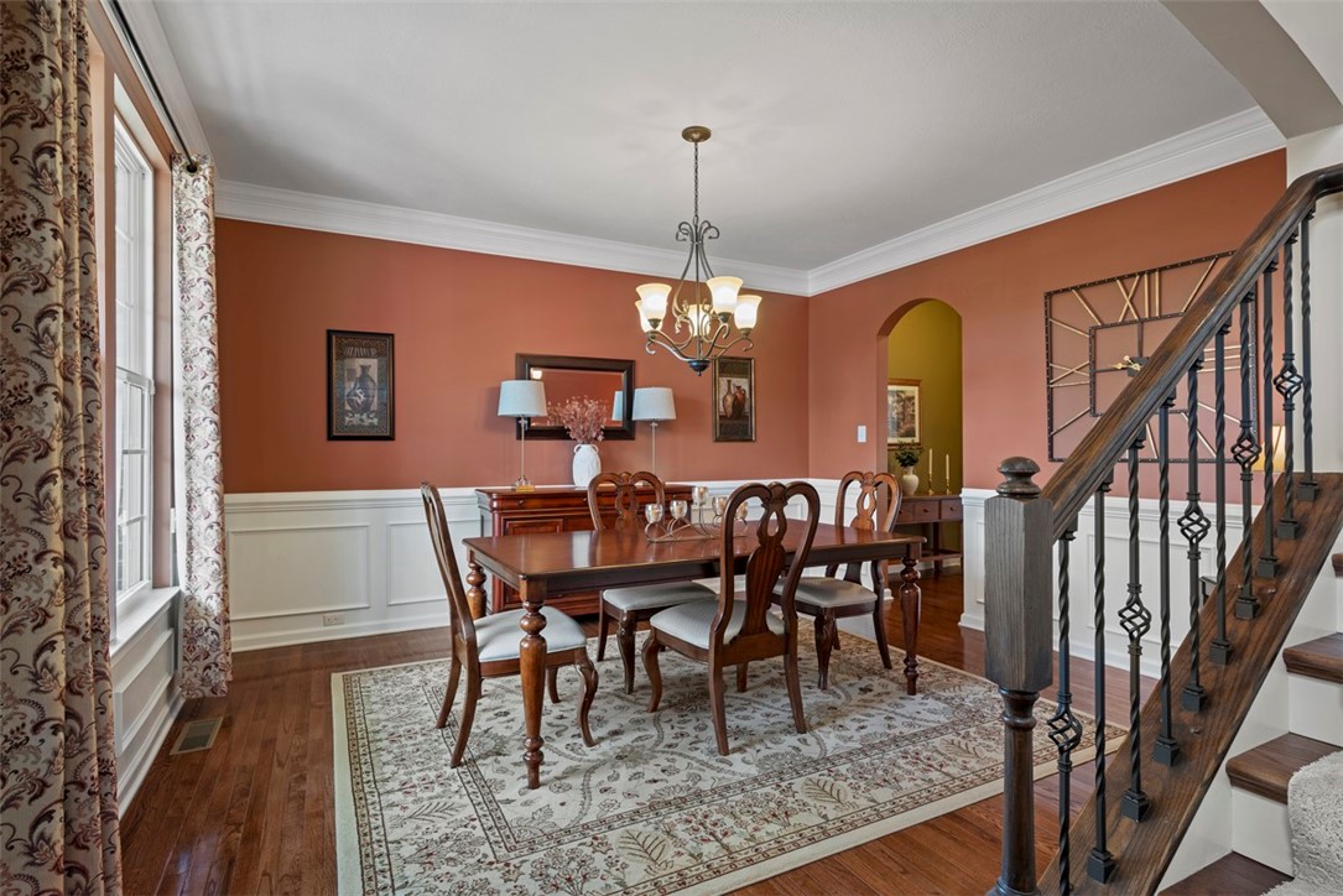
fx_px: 653
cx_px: 672
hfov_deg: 91.6
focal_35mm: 18
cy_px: 448
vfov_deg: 68.9
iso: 400
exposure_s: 1
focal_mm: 17.5
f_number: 8
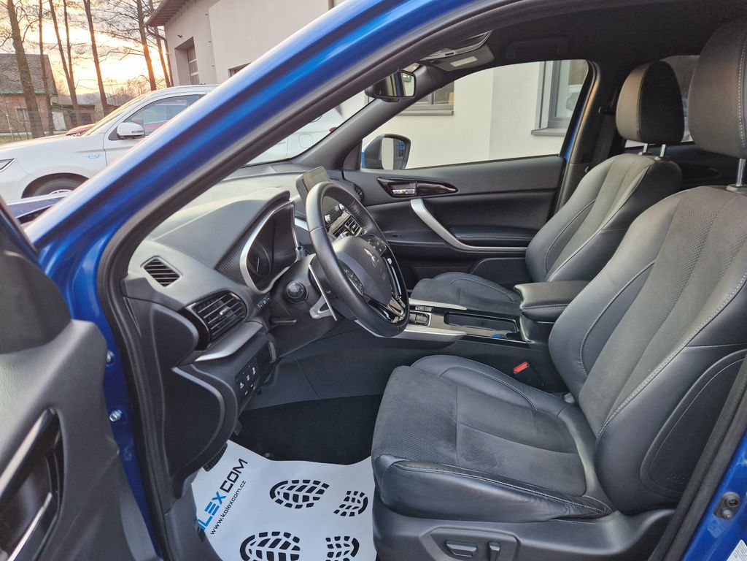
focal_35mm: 23
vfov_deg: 58.9
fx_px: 496
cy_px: 280
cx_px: 374
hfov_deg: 73.9
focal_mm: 5.4
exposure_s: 1/180
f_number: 1.8
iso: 200
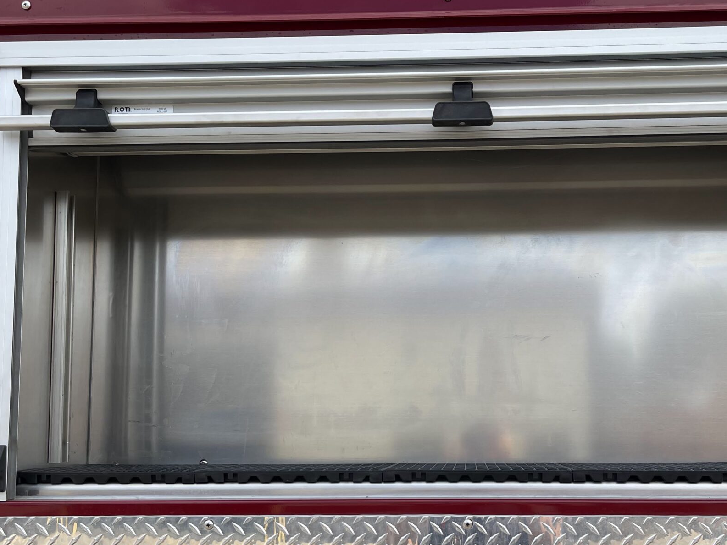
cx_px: 423
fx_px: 882
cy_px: 351
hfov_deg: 44.6
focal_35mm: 42
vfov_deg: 34.1
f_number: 1.6
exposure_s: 1/1883
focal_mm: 5.1
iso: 32
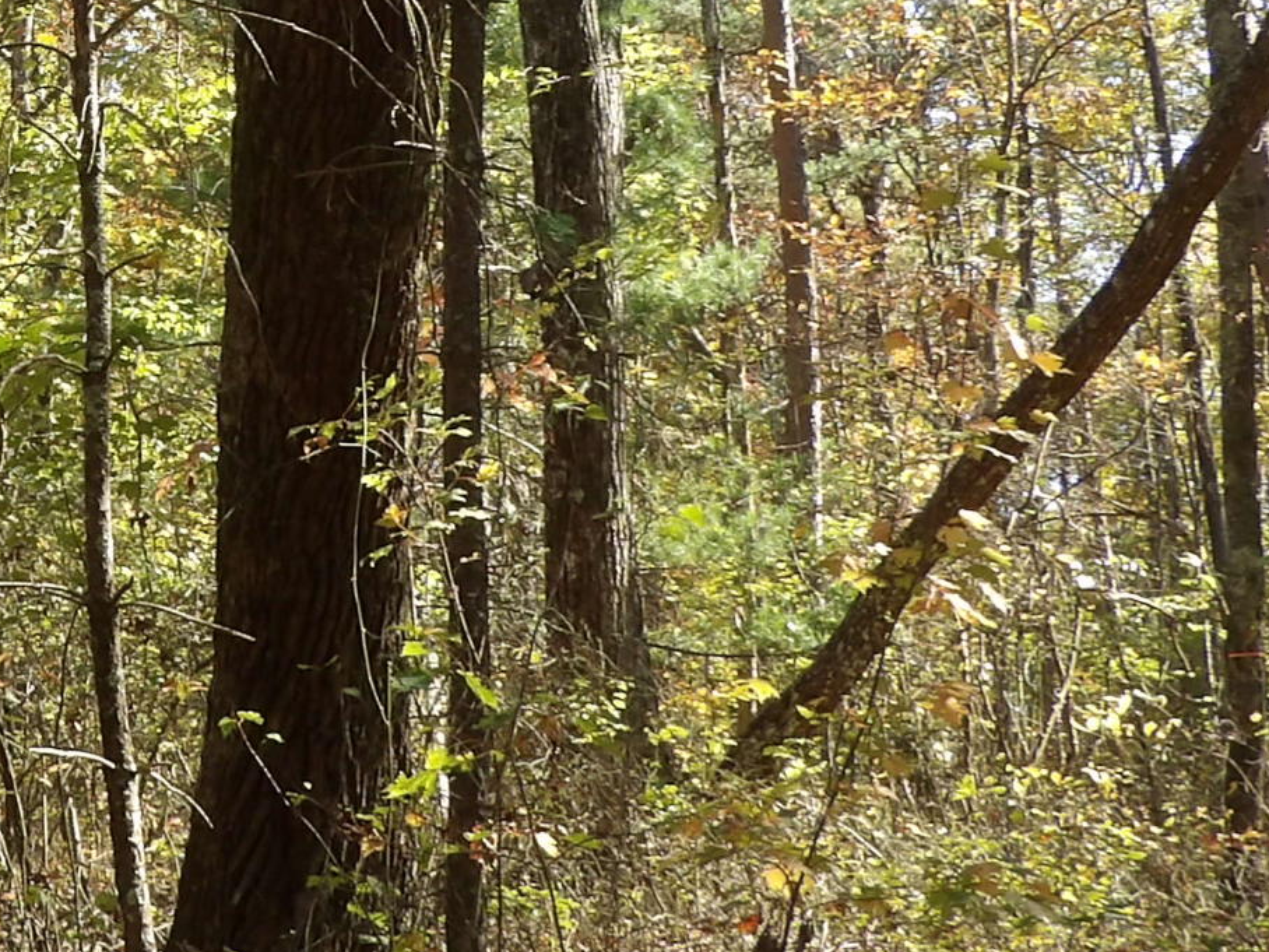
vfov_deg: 13.4
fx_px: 3996
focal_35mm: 109
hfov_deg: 17.3
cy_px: 49
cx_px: -184
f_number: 5
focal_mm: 5.9
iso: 119
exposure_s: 1/60
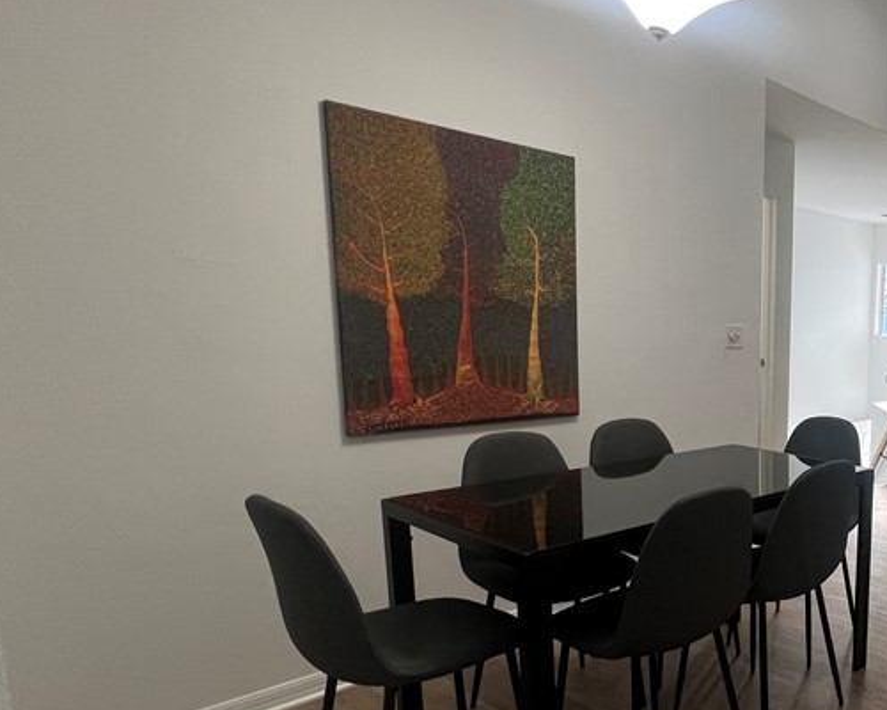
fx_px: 683
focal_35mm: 26
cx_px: 867
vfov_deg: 54.3
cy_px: 444
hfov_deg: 53.4
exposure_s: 1/60
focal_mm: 1.57
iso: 160
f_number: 1.8
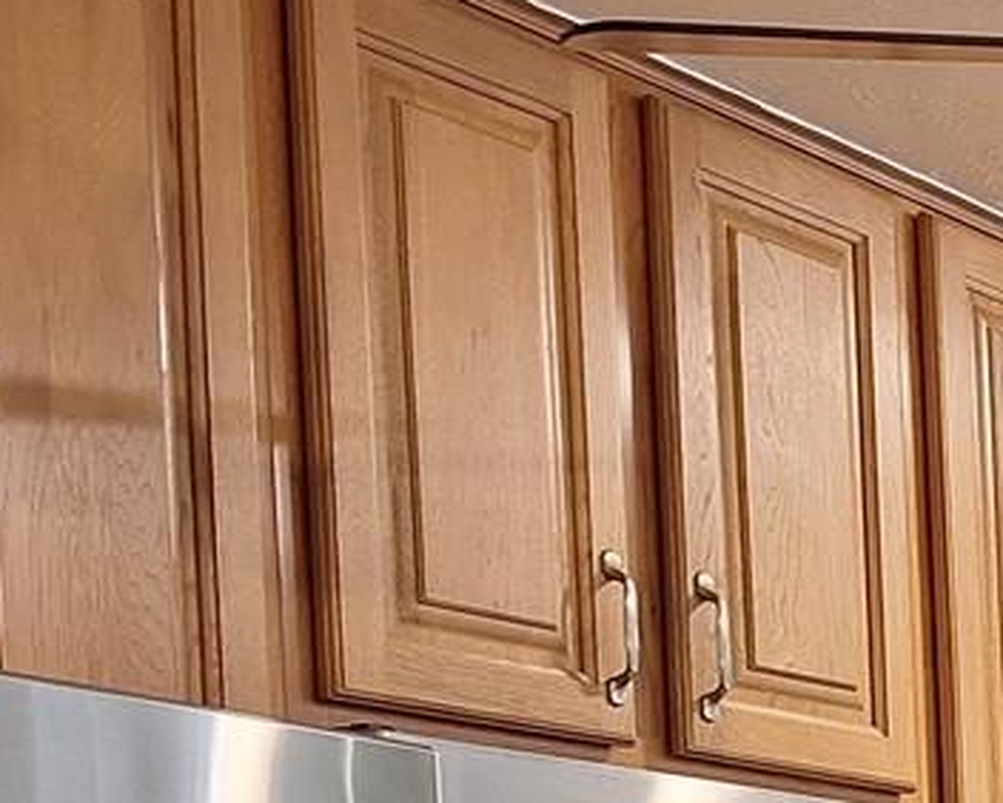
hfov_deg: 16.4
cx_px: 1695
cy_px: 1284
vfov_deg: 14.0
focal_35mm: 102
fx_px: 3030
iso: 64
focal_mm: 5.54
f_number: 1.8
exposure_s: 1/40
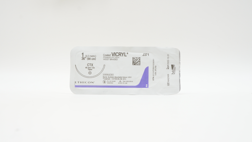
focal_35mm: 47
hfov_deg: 44.1
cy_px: 72
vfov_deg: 25.7
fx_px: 311
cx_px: 125
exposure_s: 1/15
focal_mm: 29
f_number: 10
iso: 400
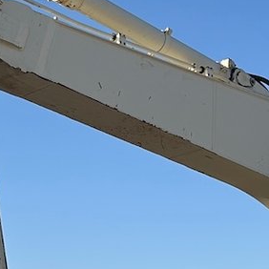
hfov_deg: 15.3
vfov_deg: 14.8
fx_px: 1002
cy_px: 325
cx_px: 182
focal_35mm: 114
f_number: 1.78
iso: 80
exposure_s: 1/3861
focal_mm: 6.86
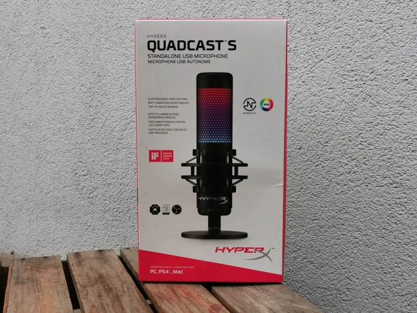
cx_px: 208
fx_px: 470
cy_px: 156
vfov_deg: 36.8
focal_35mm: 39
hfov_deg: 47.9
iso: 160
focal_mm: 5.56
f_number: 1.6
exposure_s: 1/120
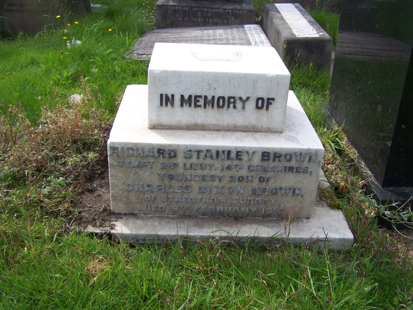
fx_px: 453
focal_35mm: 38
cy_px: 155
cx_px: 206
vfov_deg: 37.7
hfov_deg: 49.0
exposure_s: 1/400
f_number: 2.8
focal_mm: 6.3
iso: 64
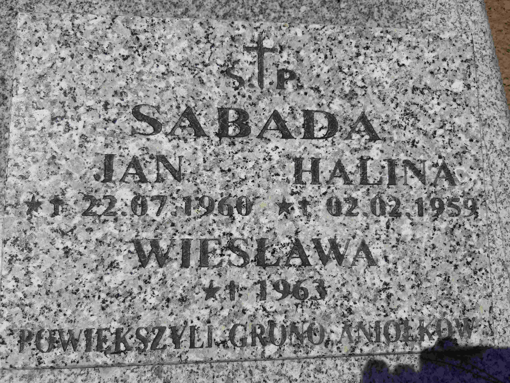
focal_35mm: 27
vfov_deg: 51.4
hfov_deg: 65.3
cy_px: 192
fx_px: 398
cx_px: 255
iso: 40
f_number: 1.7
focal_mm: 3.93
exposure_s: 1/3472
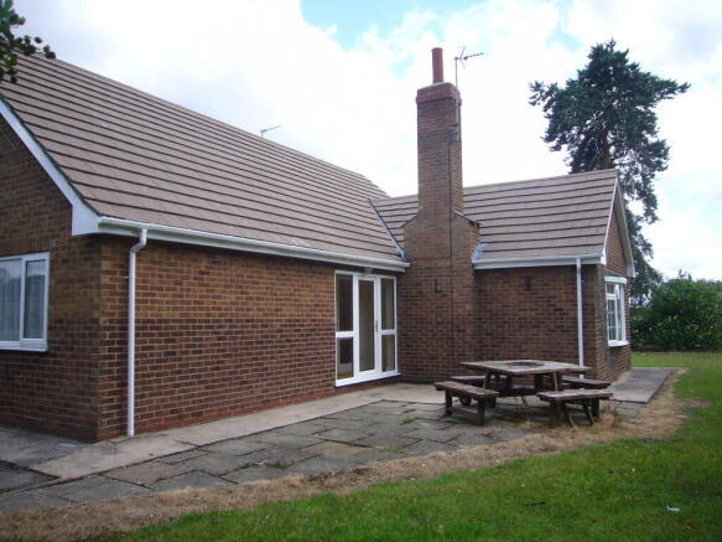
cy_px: 271
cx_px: 361
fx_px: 584
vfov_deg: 49.7
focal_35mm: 28
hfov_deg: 63.5
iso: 80
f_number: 5.6
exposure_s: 1/200
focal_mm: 4.6
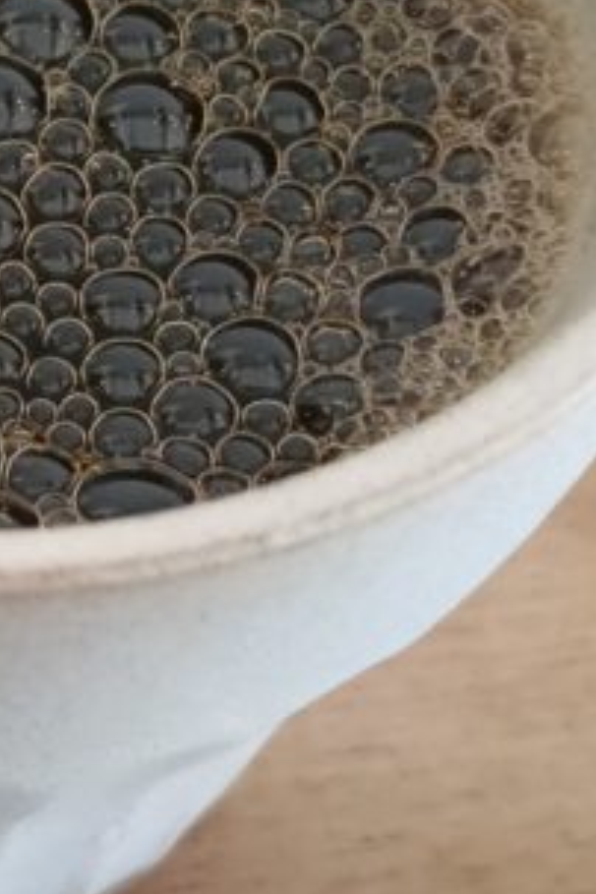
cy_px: 249
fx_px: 2359
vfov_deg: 21.3
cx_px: -201
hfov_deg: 13.8
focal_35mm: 95
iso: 250
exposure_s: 1/33.3
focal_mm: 3.98
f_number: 1.8
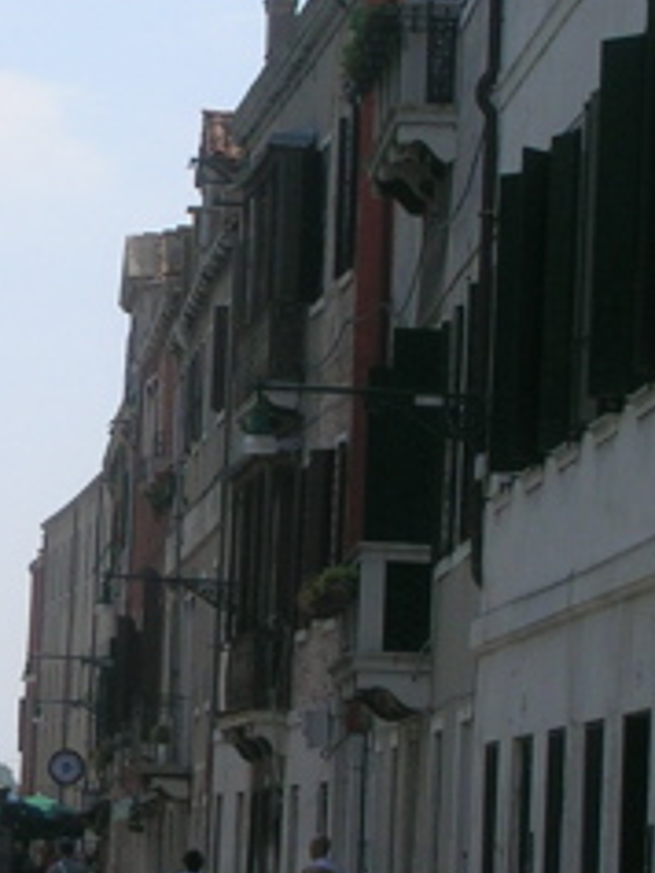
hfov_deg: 7.1
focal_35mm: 208
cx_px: -199
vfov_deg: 9.5
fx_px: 5243
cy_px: 387
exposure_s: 1/330
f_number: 6.7
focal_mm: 11.7
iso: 50
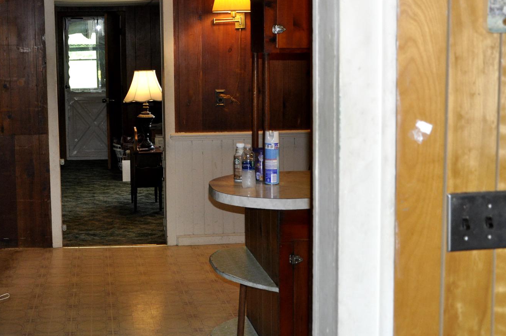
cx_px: 150
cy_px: 117
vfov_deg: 26.3
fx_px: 716
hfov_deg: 38.3
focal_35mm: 51
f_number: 3.8
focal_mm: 22
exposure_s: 1/60
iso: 800
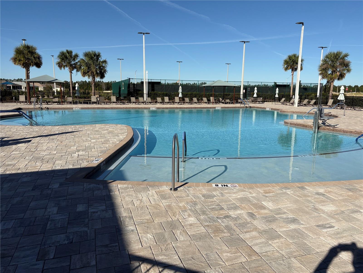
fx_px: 273
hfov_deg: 67.3
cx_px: 182
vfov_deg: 53.1
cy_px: 136
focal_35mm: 26
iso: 50
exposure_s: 1/5814
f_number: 1.6
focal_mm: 5.96
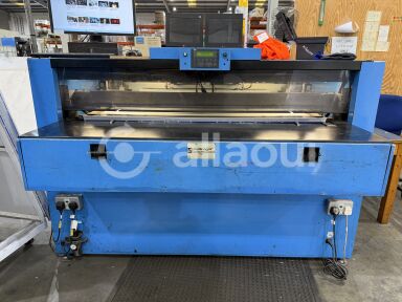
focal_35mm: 24
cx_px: 201
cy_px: 151
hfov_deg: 71.6
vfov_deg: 56.8
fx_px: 279
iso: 160
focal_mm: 6.76
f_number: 1.78
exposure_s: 1/50
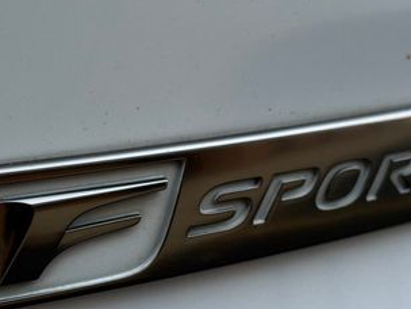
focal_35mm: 101
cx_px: 183
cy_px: 191
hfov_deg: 19.4
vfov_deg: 14.6
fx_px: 1199
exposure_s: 1/1456
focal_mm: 6.76
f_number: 1.78
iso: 80
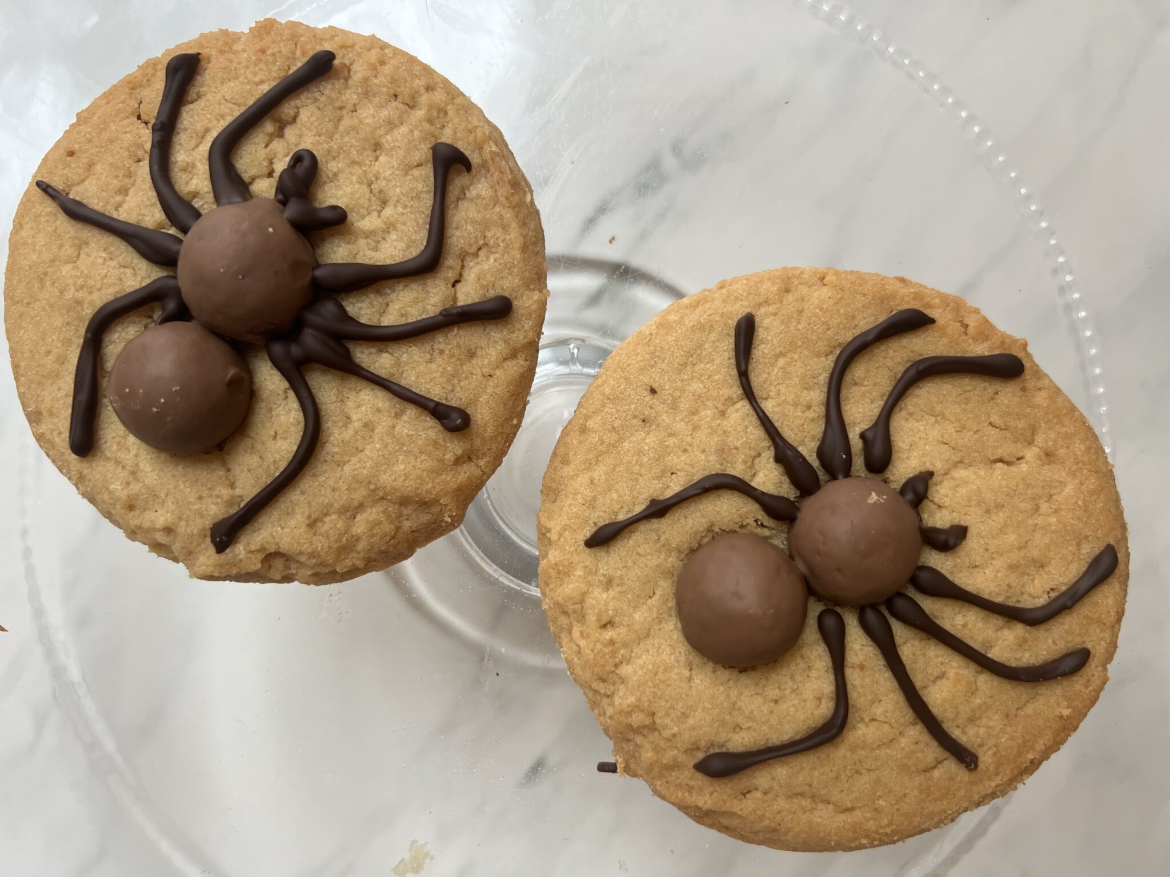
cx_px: 585
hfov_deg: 67.3
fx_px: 879
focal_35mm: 26
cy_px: 438
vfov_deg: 53.1
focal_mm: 5.7
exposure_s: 1/121
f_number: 1.5
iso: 125
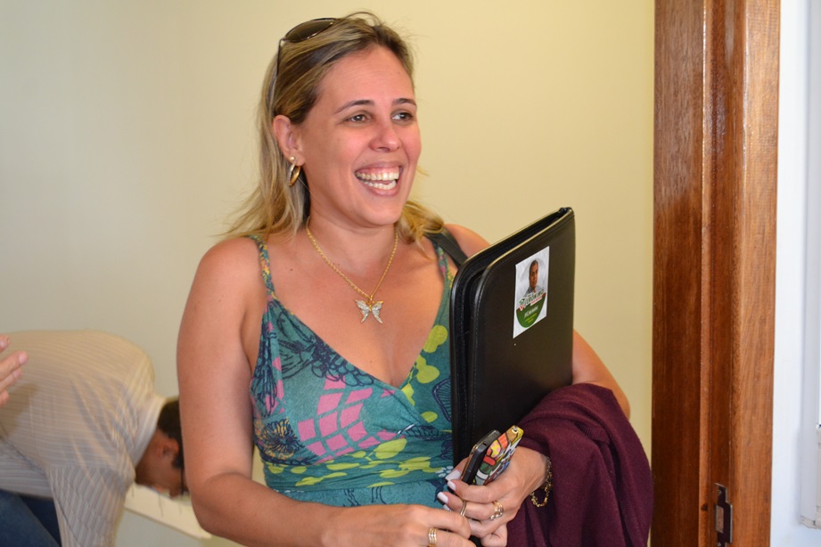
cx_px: 410
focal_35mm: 48
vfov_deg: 28.1
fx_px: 1095
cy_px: 274
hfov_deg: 41.1
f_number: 4.8
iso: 1400
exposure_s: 1/60
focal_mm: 32
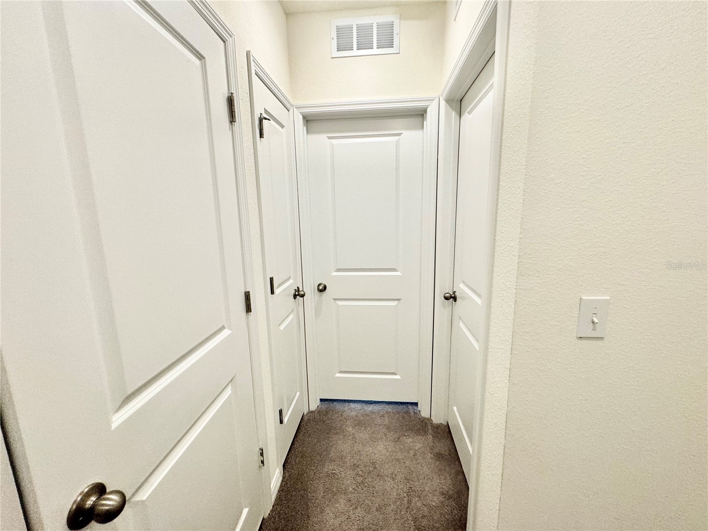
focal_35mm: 14
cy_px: 266
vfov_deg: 85.7
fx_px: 286
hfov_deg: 102.1
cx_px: 354
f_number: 2.2
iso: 125
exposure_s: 1/120
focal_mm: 2.22
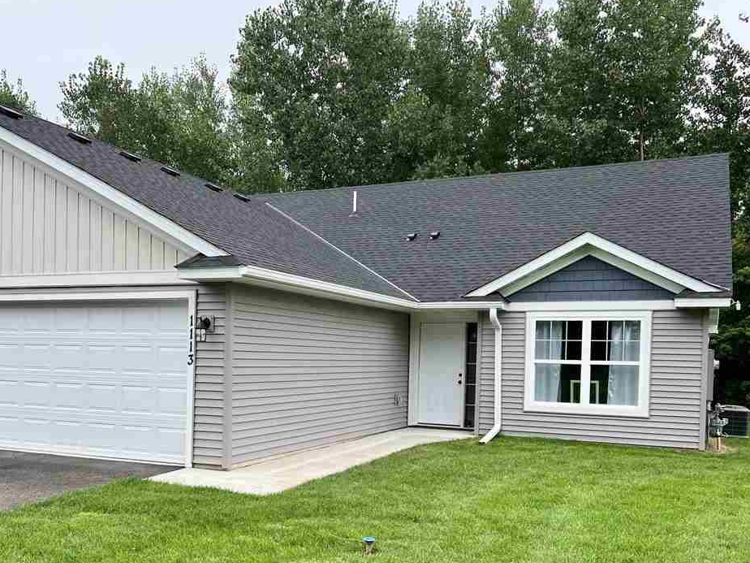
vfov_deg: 39.3
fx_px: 780
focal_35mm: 36
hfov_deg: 51.1
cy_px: 367
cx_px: 310
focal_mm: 5.7
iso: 50
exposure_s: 1/949
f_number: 1.5
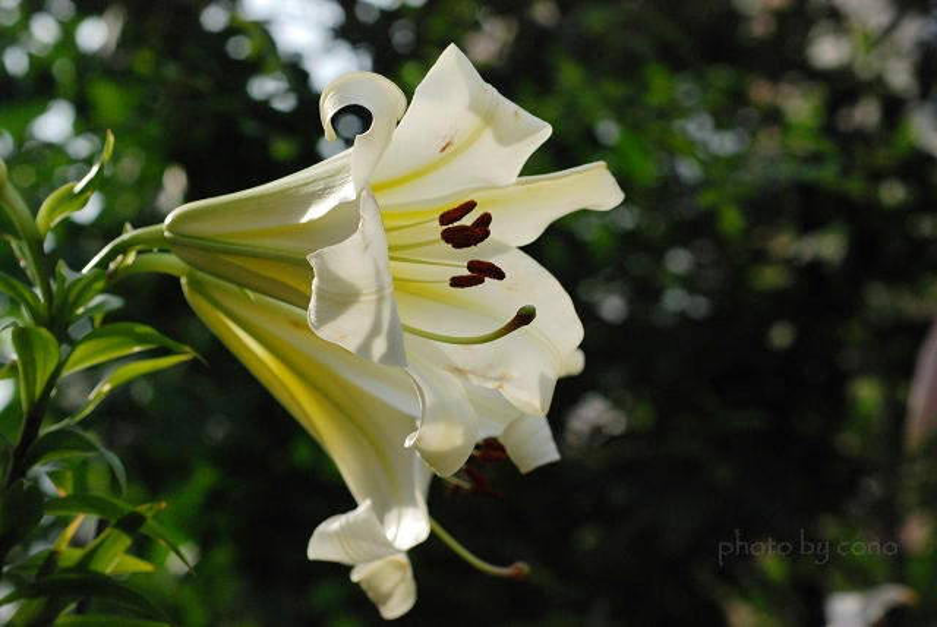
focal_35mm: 90
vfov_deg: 15.2
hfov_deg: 22.6
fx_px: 2345
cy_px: 314
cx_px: 468
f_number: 9
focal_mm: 60
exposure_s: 1/2000
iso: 800
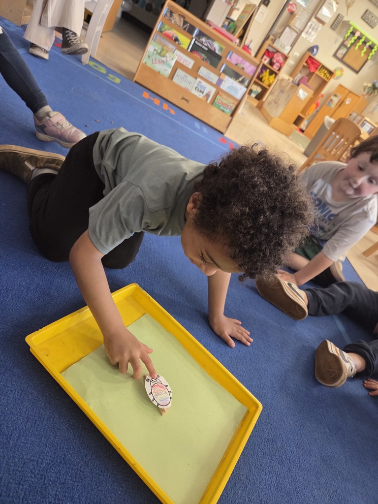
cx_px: 189
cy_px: 252
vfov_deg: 73.9
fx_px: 335
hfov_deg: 58.9
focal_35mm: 23
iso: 640
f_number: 1.8
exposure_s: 1/120
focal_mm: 5.4
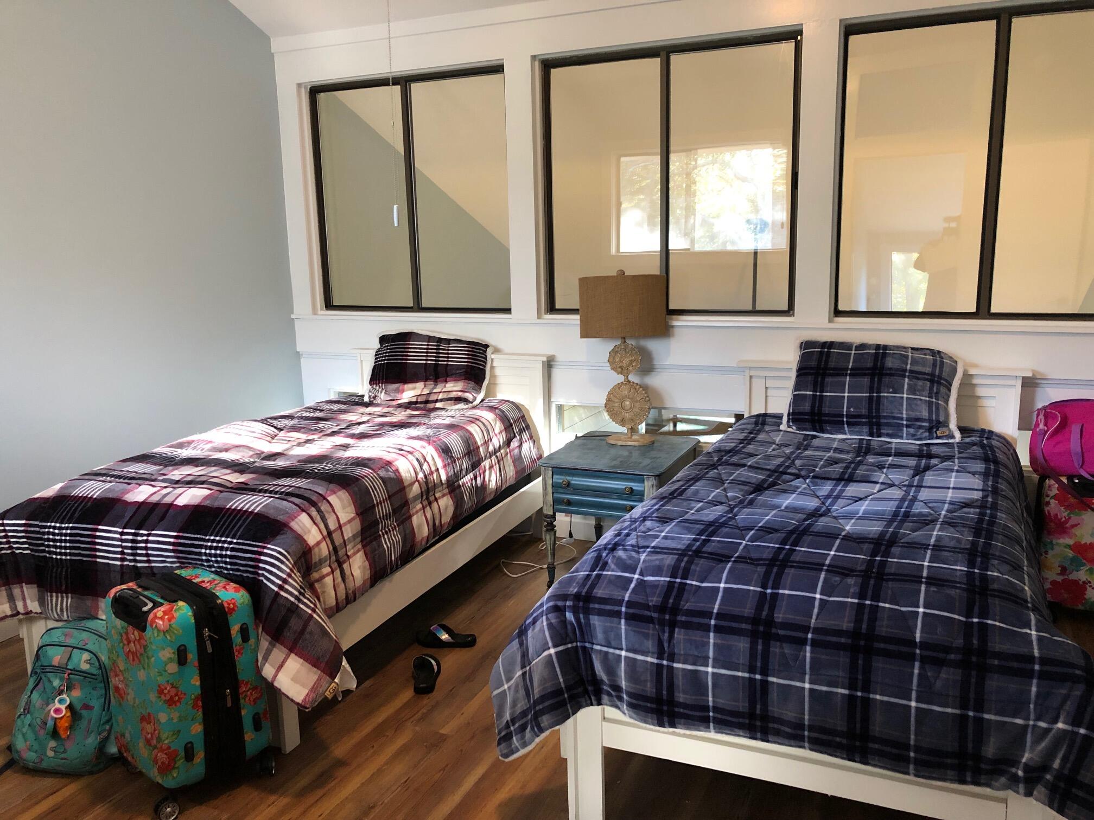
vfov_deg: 49.7
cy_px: 410
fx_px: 885
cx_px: 547
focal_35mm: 28
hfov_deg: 63.4
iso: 50
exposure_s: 1/15
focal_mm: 4
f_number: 1.8
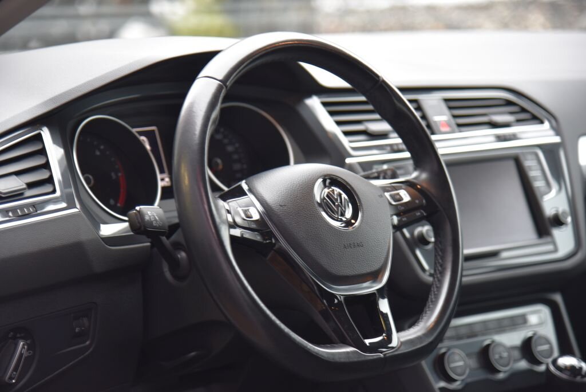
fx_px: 1791
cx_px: 293
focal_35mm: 110
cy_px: 196
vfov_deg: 12.5
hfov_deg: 18.6
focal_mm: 110
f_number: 4
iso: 500
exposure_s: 1/10
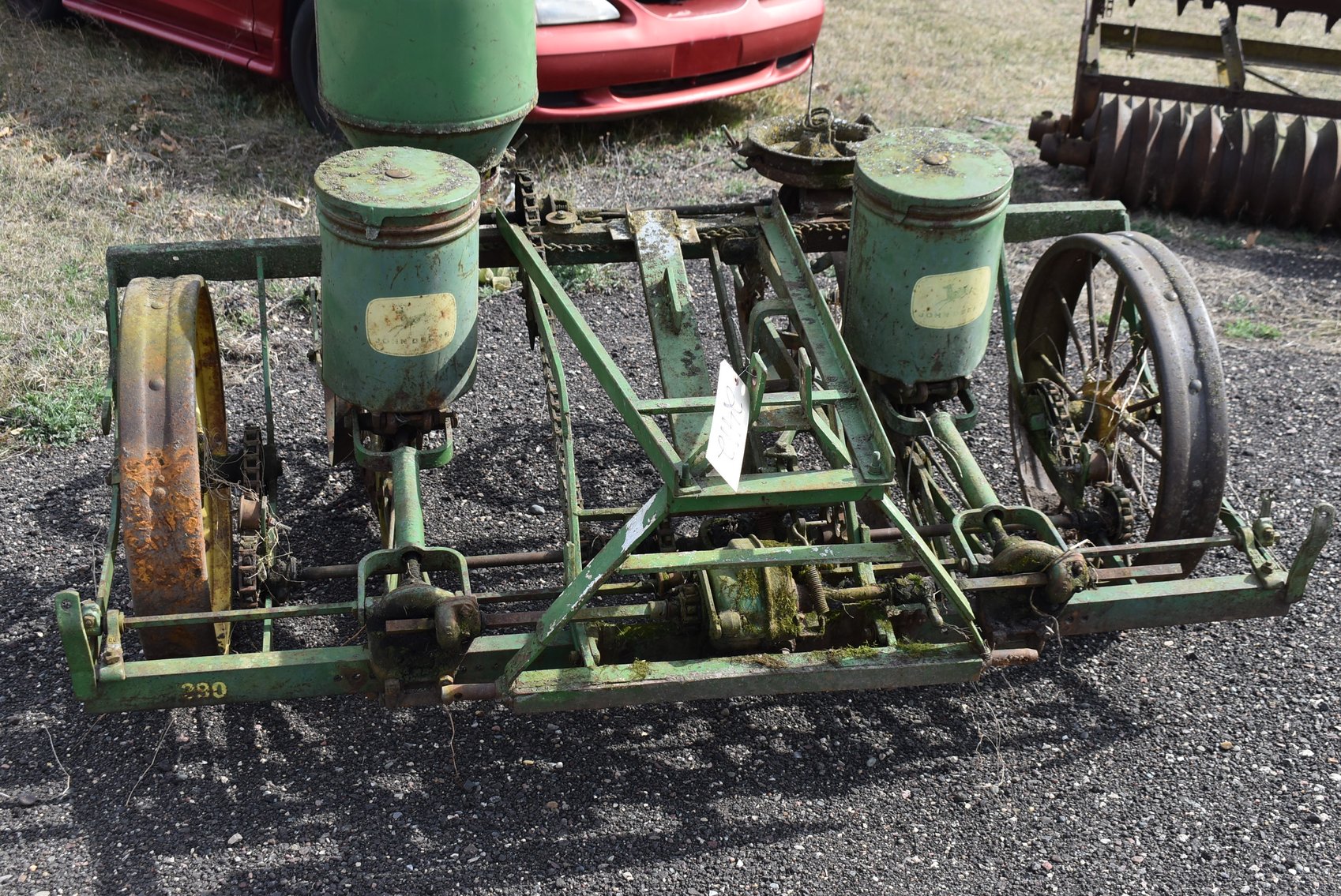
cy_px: 448
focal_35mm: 46
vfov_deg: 29.0
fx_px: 1733
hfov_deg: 42.3
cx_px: 670
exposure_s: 1/250
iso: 160
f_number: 8
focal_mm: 31
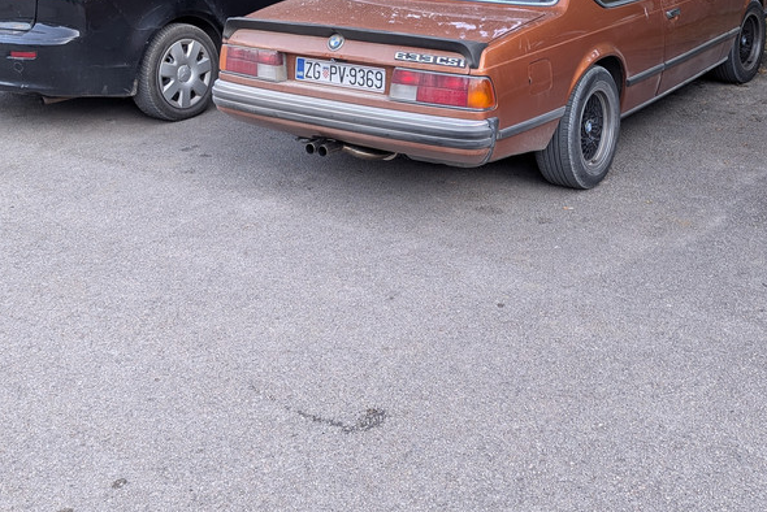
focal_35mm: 45
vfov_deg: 28.8
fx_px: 959
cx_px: 378
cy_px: 56
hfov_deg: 43.6
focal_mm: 6.81
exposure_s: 1/105
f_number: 1.85
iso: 40
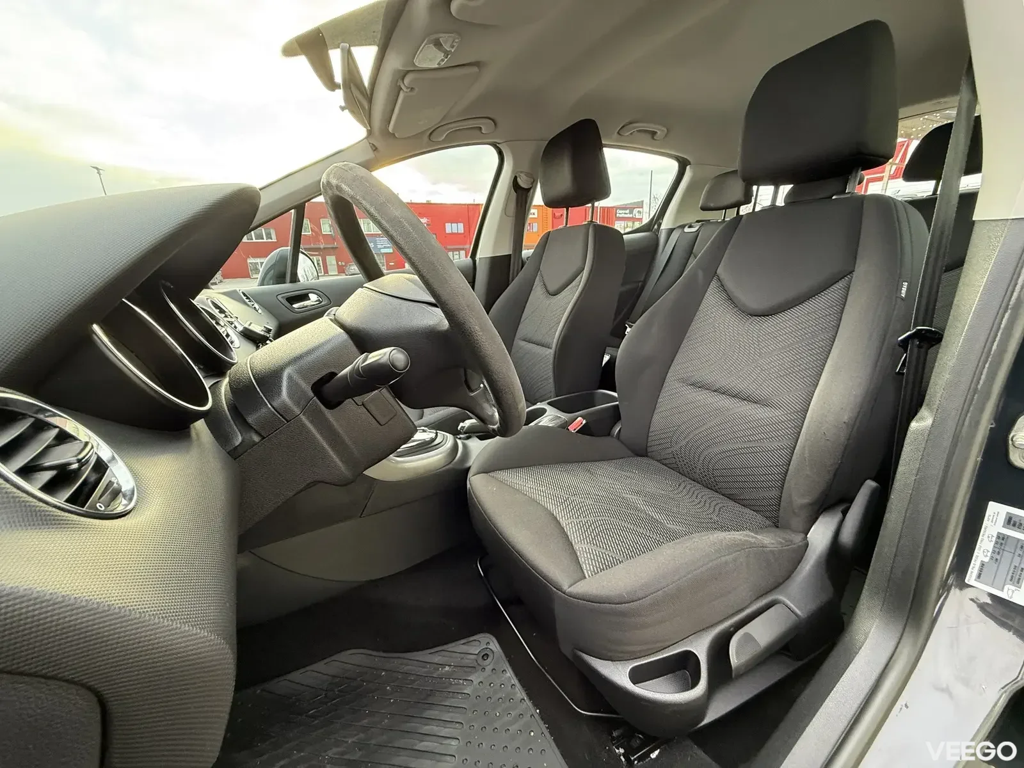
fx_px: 414
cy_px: 384
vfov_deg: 85.7
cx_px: 512
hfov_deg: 102.1
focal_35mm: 14
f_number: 2.2
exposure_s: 1/60
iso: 400
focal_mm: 2.22
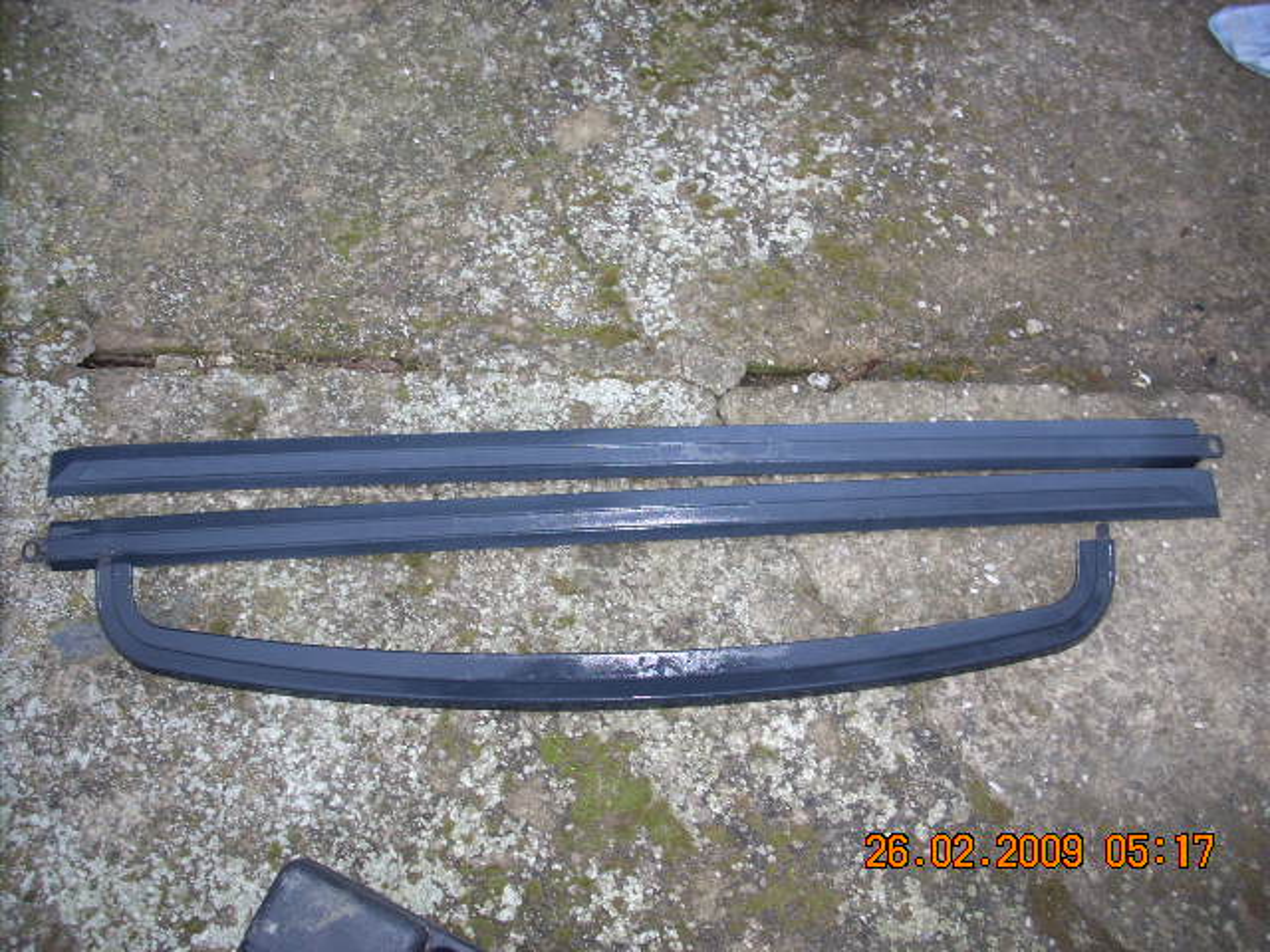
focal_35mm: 37
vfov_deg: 38.7
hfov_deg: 50.1
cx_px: 635
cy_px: 476
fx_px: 1357
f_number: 2.8
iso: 100
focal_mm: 6.2
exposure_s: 1/30
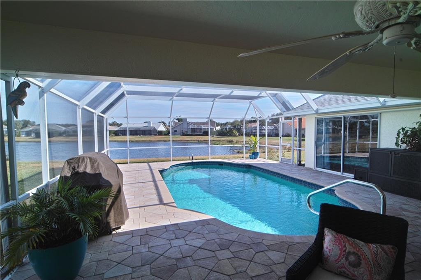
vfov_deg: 67.3
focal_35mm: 18
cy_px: 140
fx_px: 210
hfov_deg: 90.0
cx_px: 210
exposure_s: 1/125
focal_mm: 12
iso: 100
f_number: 9
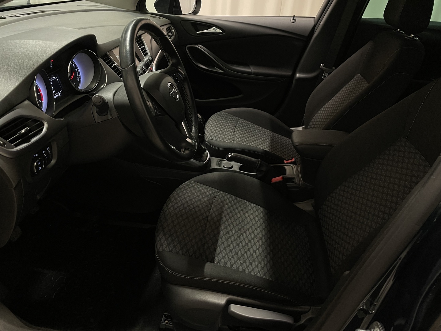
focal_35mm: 26
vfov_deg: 53.1
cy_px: 166
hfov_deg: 67.3
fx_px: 331
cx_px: 220
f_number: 1.6
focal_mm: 4.2
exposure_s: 1/50
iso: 500
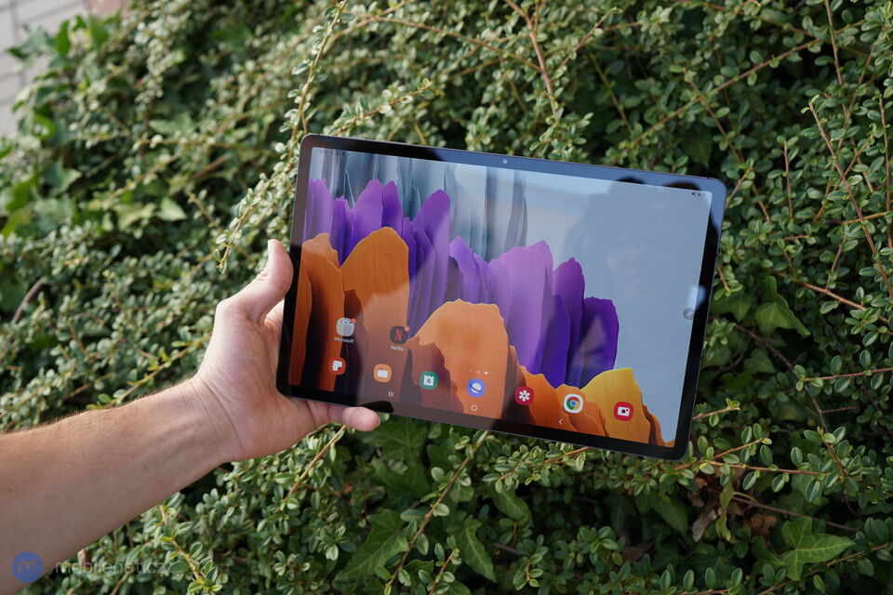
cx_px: 446
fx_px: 868
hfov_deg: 54.4
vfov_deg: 37.9
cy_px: 298
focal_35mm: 35
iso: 200
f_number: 4
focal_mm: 35
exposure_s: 1/160
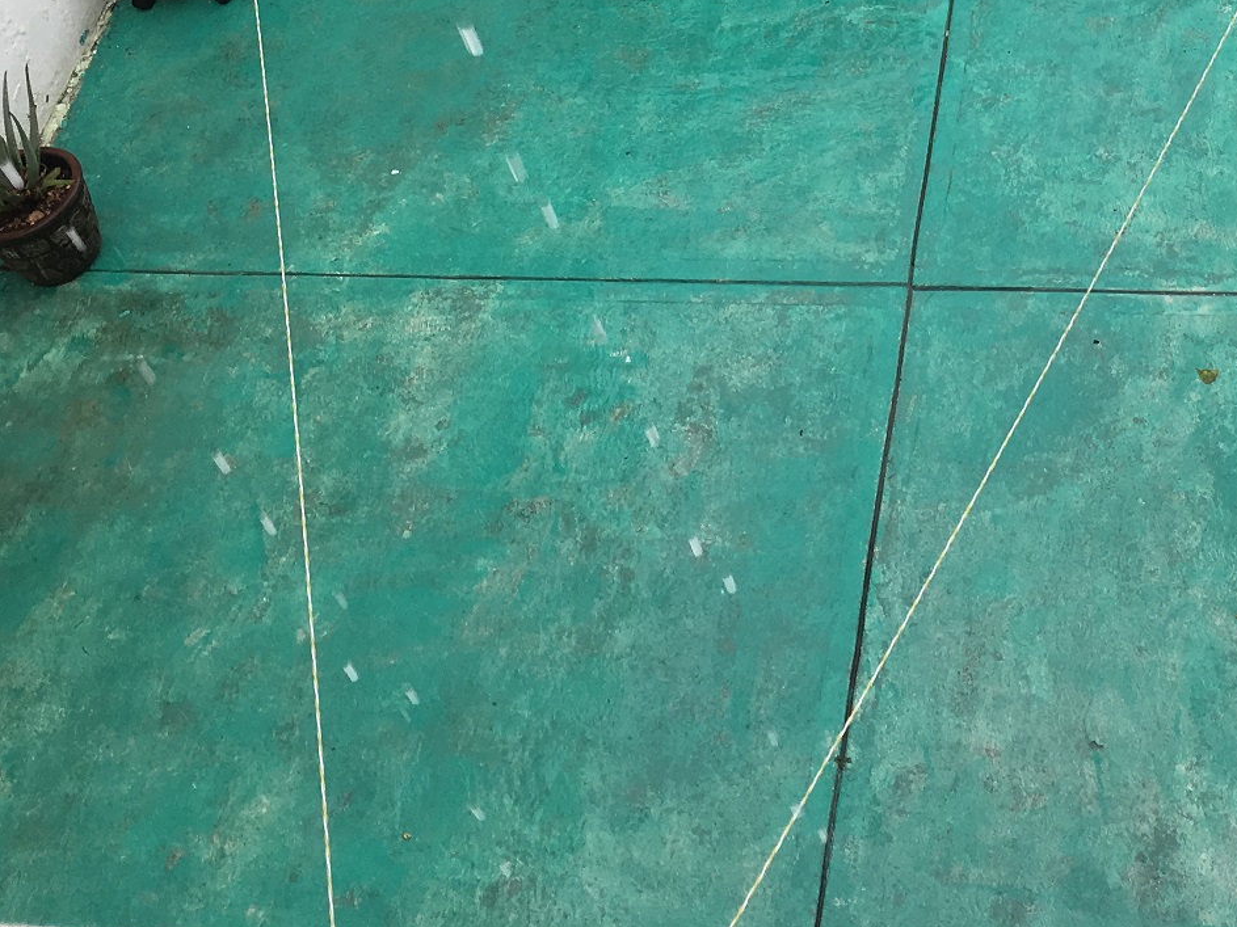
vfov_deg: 22.6
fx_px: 2215
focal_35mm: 62
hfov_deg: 30.6
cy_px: -41
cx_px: 942
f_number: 2.2
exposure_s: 1/346
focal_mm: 4.15
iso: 25
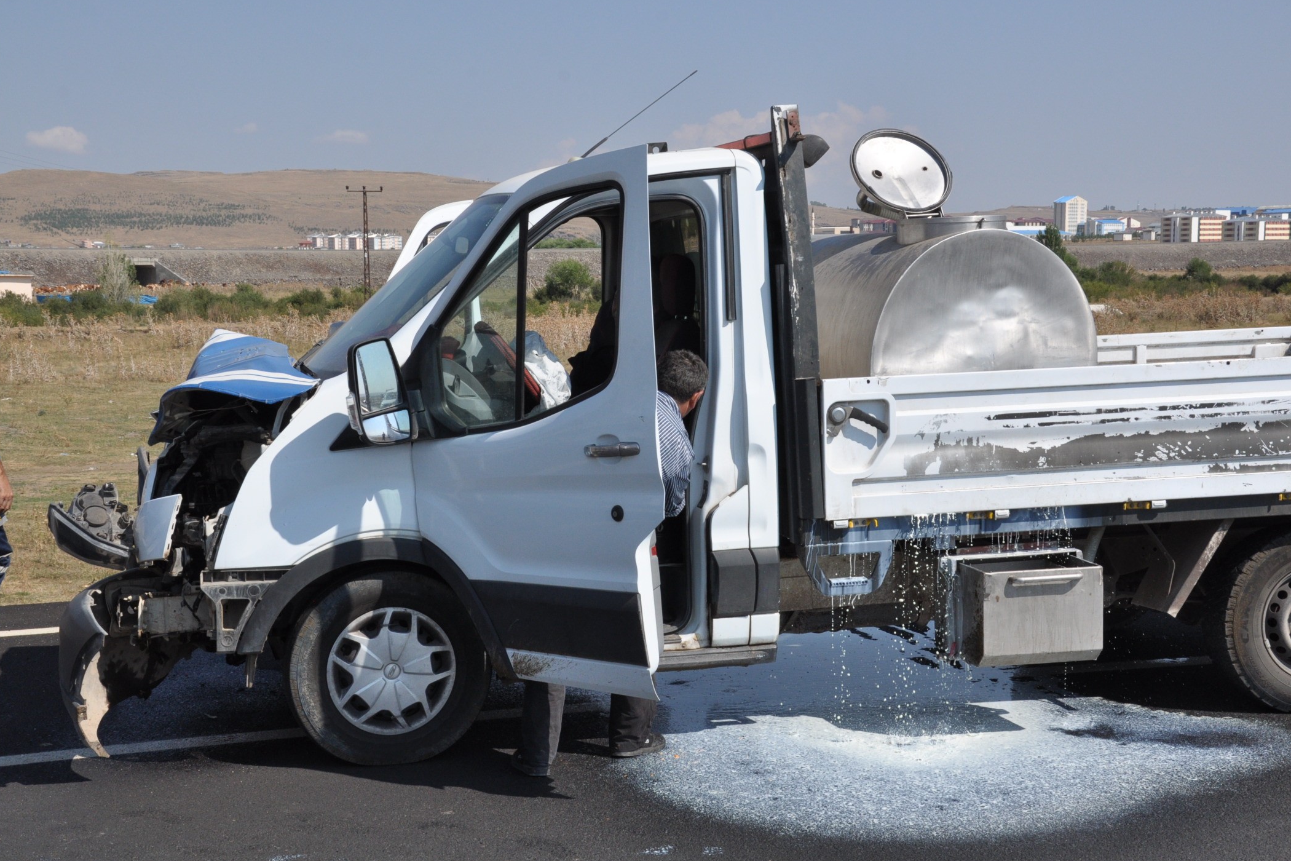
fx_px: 1865
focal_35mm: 52
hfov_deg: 38.2
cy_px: 432
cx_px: 641
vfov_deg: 26.0
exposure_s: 1/800
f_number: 14
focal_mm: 34
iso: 500
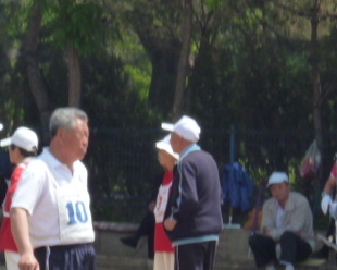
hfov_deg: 6.1
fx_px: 3142
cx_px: 25
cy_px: 191
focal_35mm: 315
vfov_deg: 4.9
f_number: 6.4
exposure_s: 1/200
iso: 160
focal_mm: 21.5
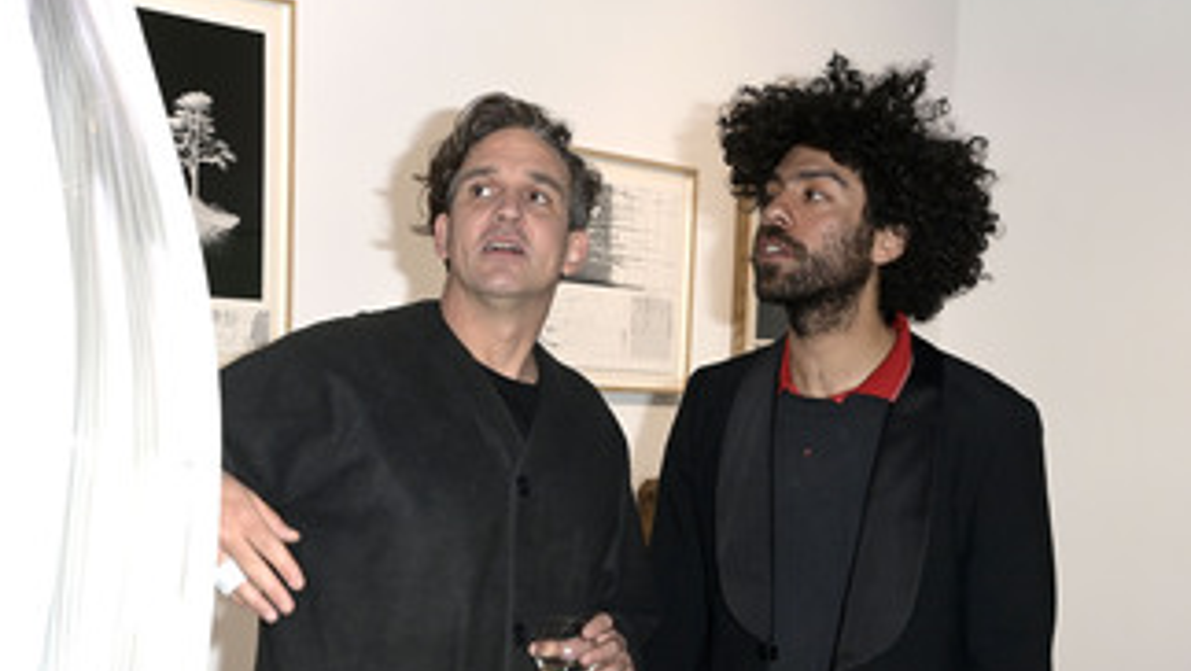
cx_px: 540
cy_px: 538
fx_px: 2306
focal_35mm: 73
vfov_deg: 16.4
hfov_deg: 28.9
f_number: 6.3
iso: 1250
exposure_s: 1/250
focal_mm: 50
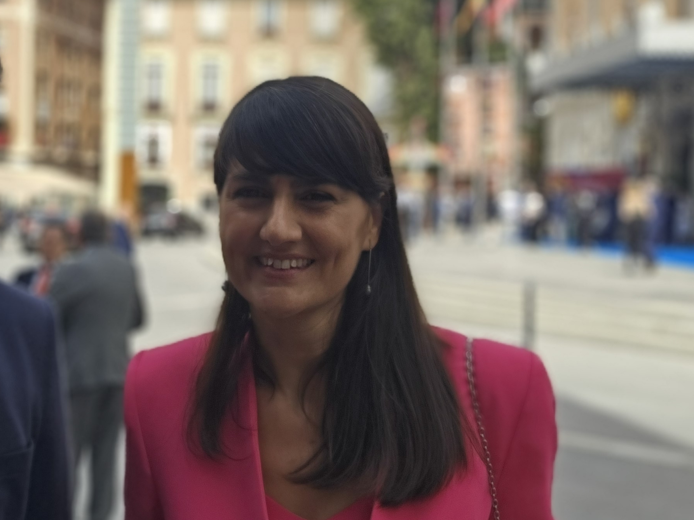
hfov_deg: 33.8
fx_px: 1123
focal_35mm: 56
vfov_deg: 25.9
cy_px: 169
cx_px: 191
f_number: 2.2
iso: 25
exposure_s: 1/542
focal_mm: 3.3
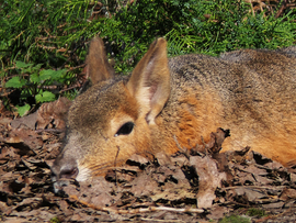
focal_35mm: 1573
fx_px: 13463
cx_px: 251
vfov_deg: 0.9
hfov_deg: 1.3
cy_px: 106
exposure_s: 1/500
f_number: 4.5
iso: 125
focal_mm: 176
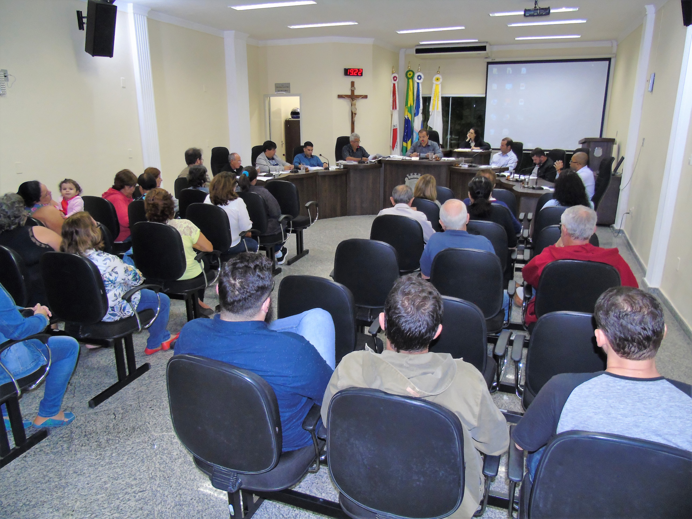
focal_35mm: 25
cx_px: 346
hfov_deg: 69.4
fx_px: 500
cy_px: 260
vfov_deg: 54.9
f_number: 3.4
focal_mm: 4.4
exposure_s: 1/30
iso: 320
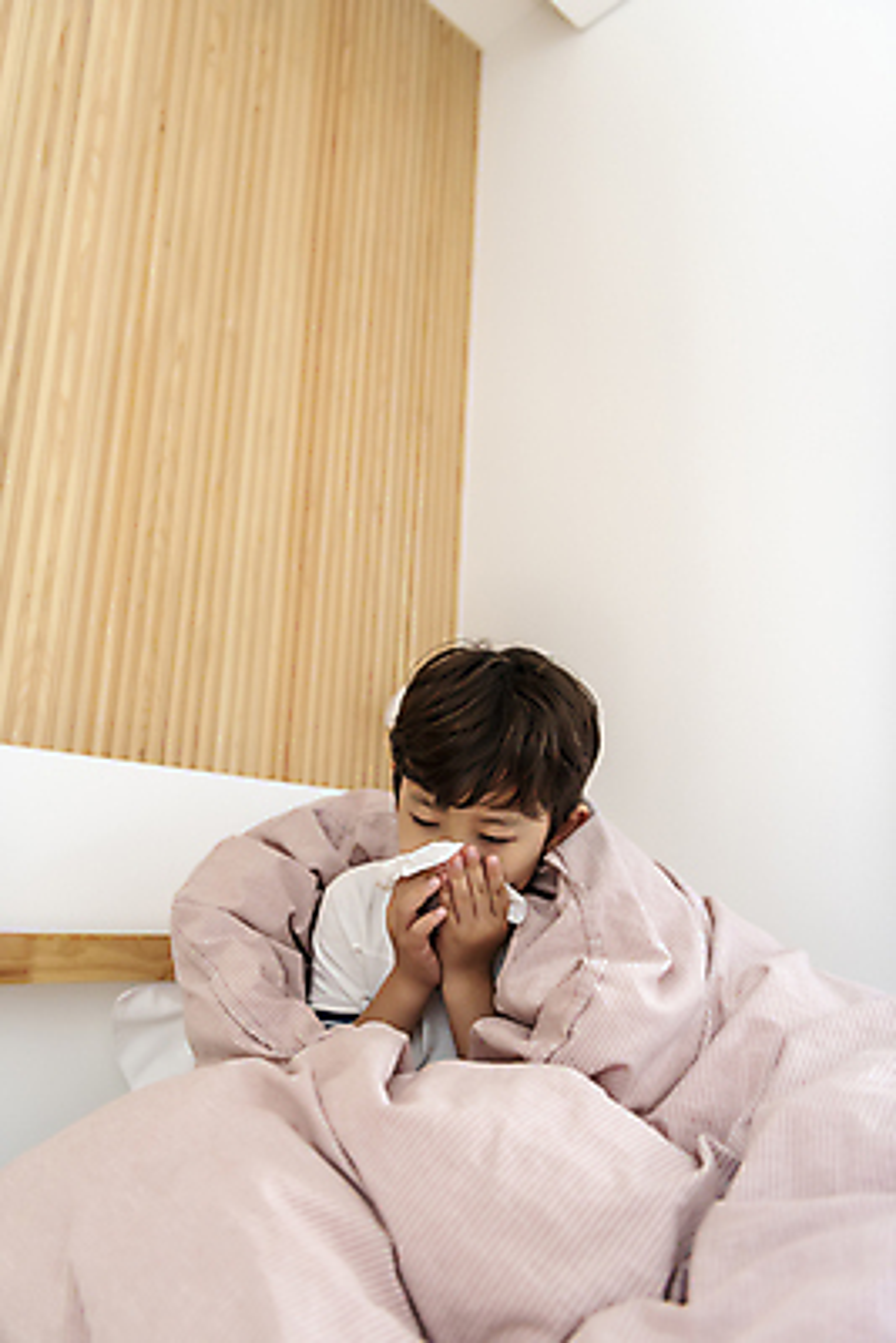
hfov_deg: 45.0
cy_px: 672
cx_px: 448
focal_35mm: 29
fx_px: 1082
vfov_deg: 63.6
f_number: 2.8
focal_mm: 29
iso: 400
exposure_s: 1/80
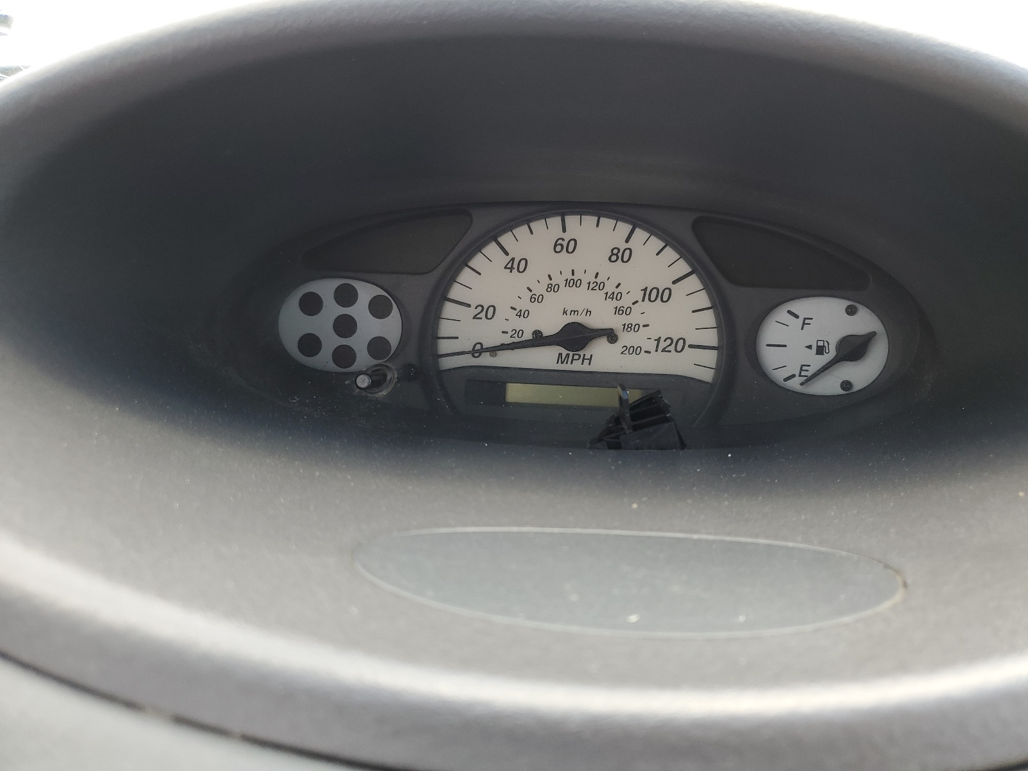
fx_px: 772
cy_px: 386
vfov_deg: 53.1
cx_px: 514
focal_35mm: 26
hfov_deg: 67.3
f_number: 1.5
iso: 50
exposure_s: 1/175
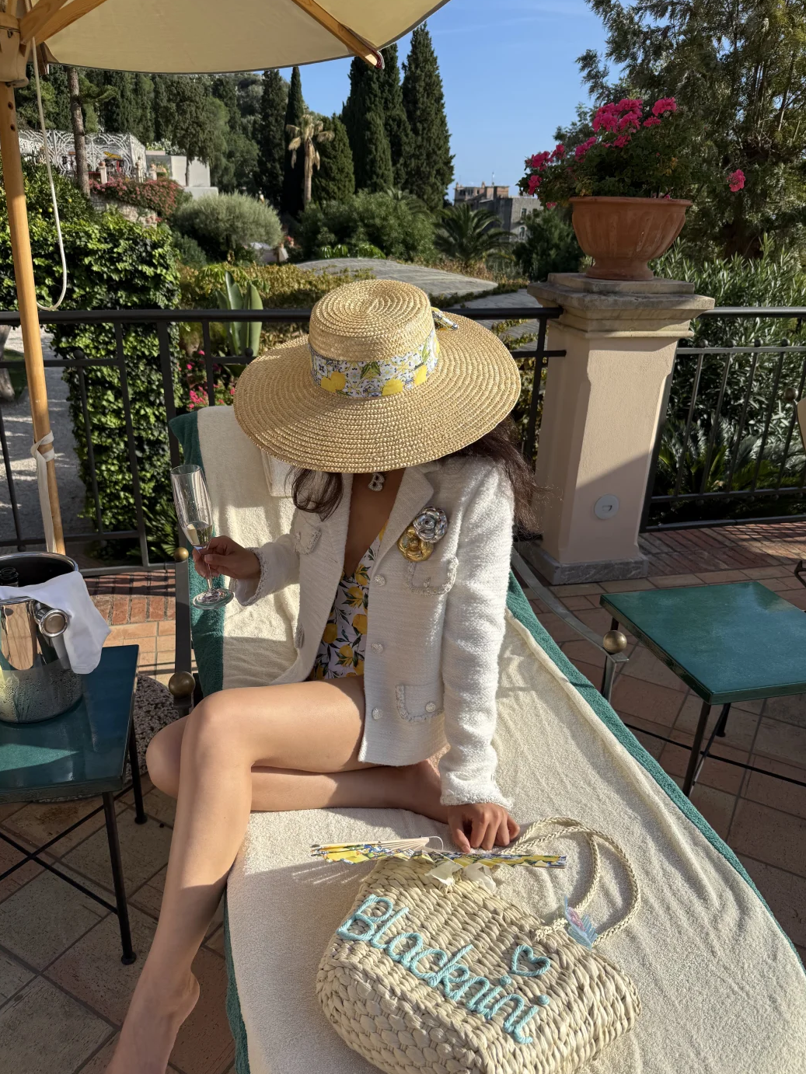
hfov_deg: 54.9
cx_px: 387
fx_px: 776
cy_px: 554
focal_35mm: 25
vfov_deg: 69.4
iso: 80
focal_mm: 6.76
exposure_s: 1/4673
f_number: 1.78
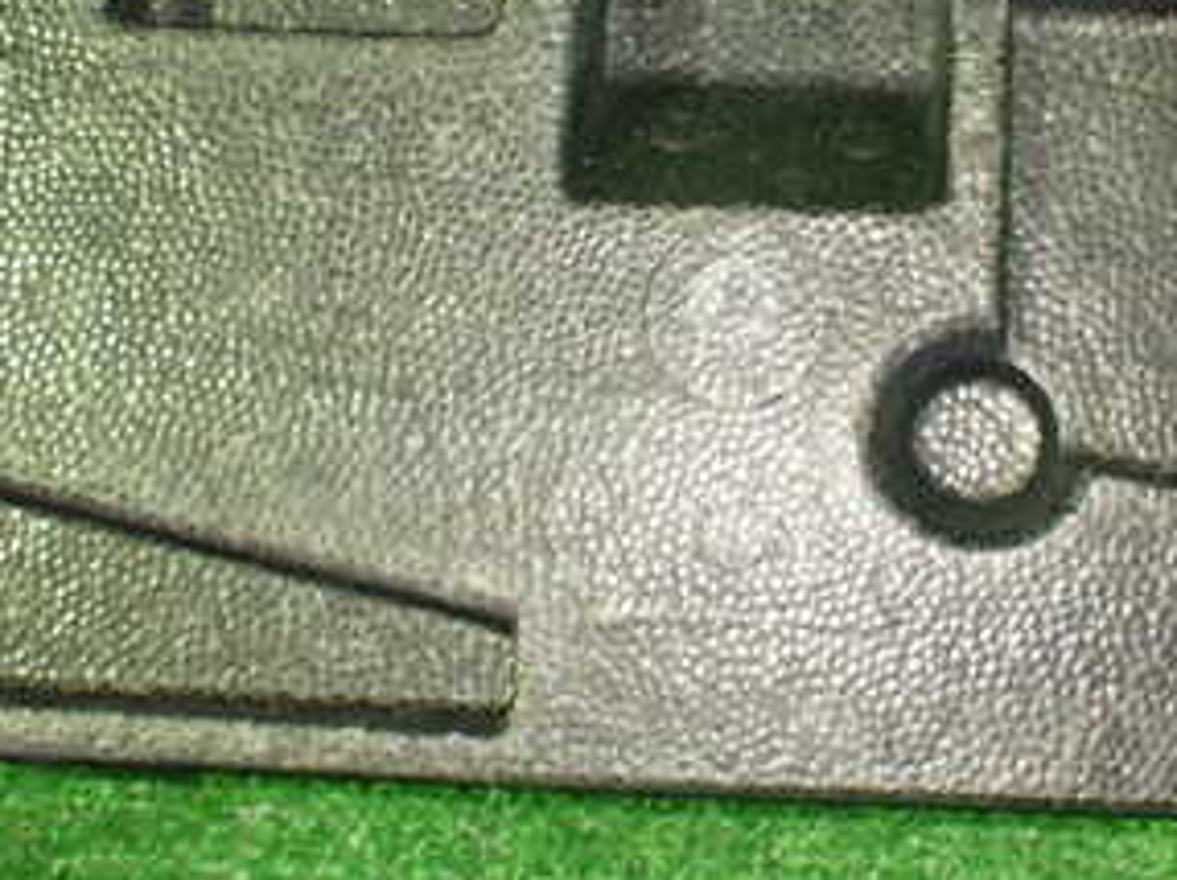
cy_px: 239
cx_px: 765
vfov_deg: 23.1
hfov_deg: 30.6
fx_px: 2140
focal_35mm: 63
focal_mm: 5.4
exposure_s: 1/30
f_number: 2.3
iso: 1000
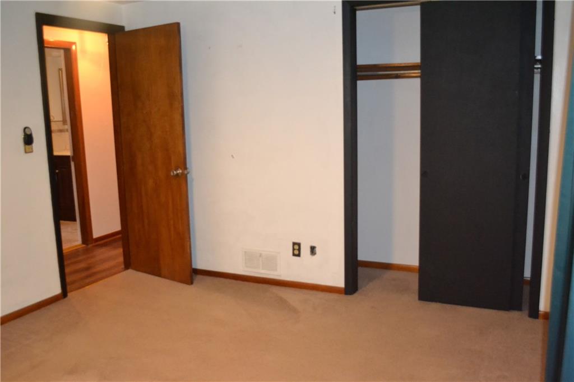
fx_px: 526
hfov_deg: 57.2
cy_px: 191
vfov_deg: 39.9
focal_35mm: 33
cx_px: 287
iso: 3200
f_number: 3.8
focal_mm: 22
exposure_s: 1/60
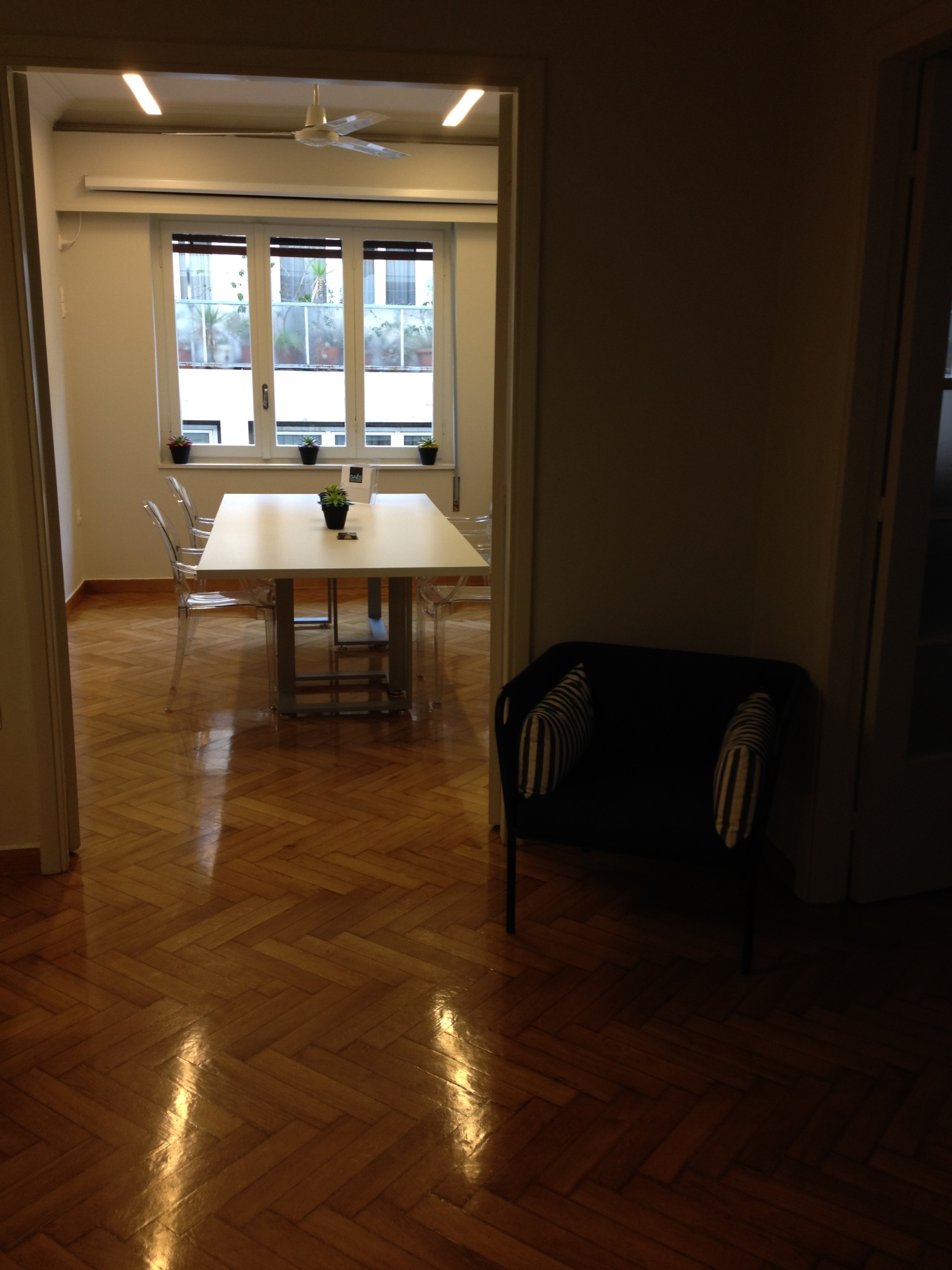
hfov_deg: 40.7
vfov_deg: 52.6
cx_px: 476
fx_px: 1283
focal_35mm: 35
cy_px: 635
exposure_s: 1/35
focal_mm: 4.28
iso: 50
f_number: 2.4
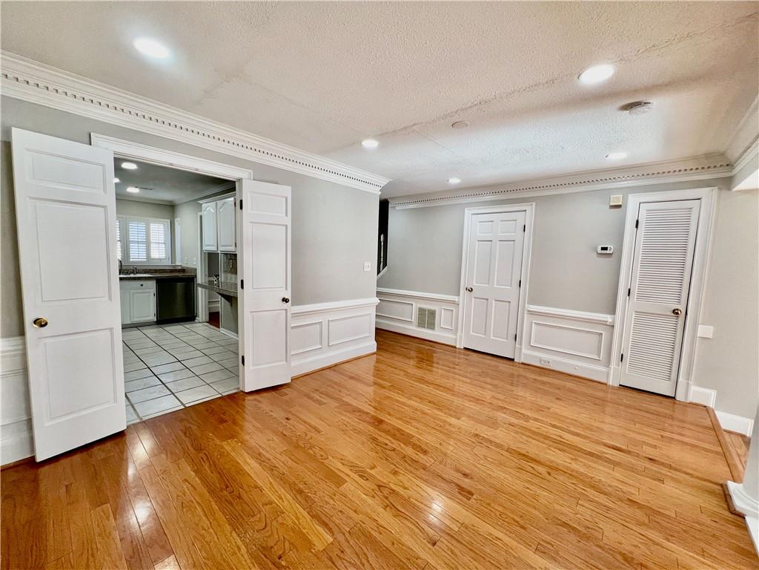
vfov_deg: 89.9
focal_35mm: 13
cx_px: 380
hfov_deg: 106.2
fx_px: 285
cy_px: 285
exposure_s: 1/120
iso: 80
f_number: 1.8
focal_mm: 1.57
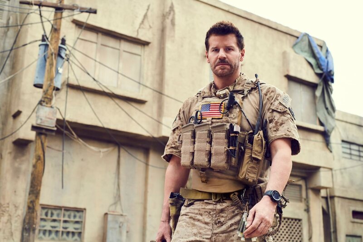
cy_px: 121
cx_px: 182
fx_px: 504
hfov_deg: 39.6
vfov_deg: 27.0
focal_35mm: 50
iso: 640
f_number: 5.6
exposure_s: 1/800
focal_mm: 50
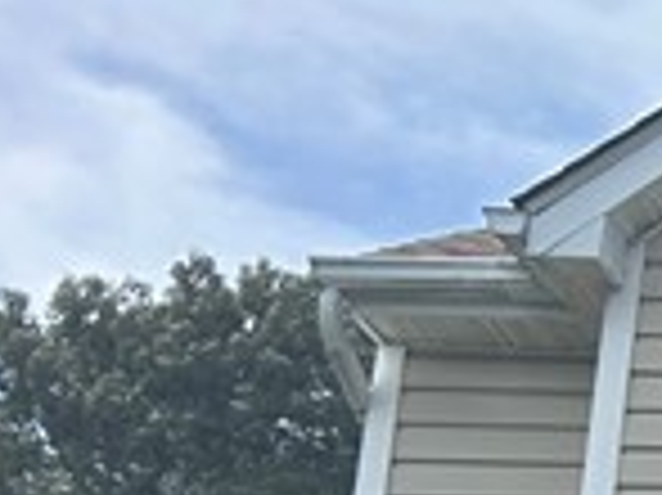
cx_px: 2139
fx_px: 3459
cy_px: 1224
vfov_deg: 7.6
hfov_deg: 8.6
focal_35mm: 181
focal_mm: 5.7
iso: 50
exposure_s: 1/3257
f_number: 1.5
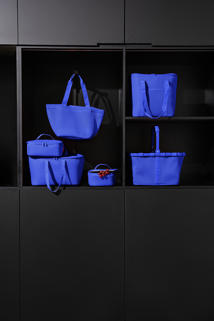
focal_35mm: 45
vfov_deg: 43.6
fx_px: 401
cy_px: 160
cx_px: 107
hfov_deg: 29.9
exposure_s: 1/200
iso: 1000
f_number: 5.6
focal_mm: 45
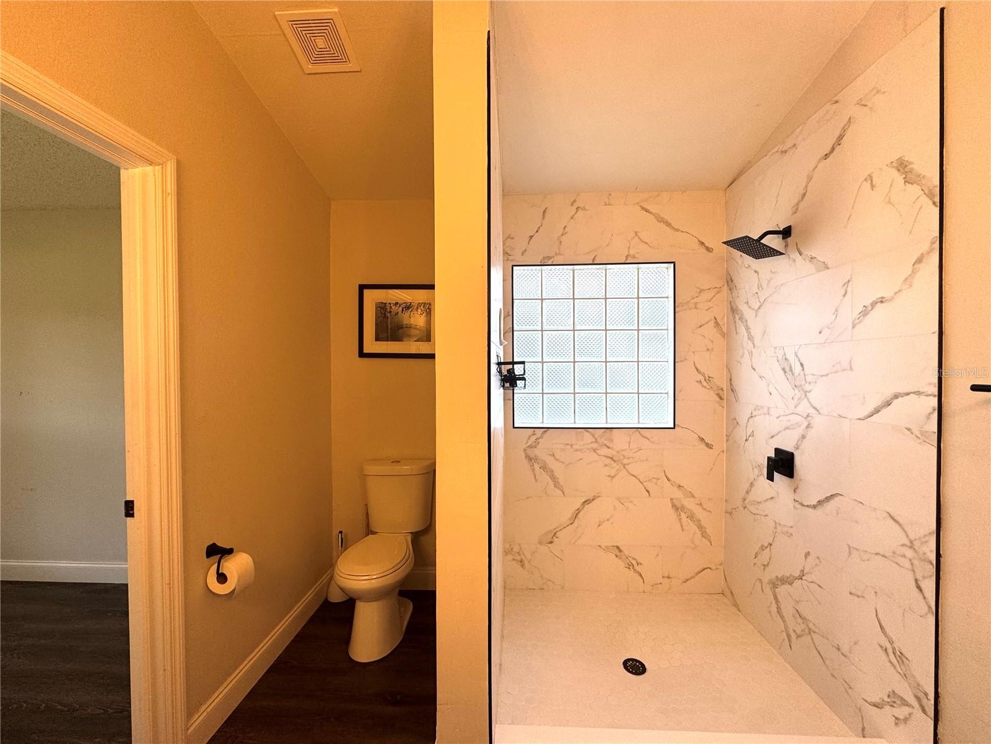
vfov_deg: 85.7
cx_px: 496
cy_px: 372
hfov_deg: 102.1
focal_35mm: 14
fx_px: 401
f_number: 2.2
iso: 80
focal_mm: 2.22
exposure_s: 1/120
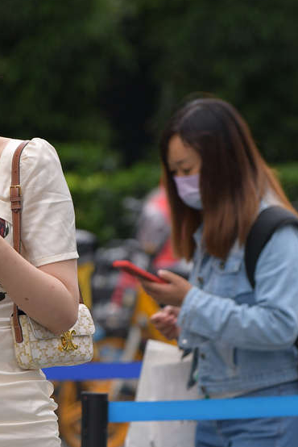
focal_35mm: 552
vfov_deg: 3.7
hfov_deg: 2.5
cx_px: -16
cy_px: 391
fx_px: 6845
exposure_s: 1/640
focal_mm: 170
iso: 500
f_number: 4
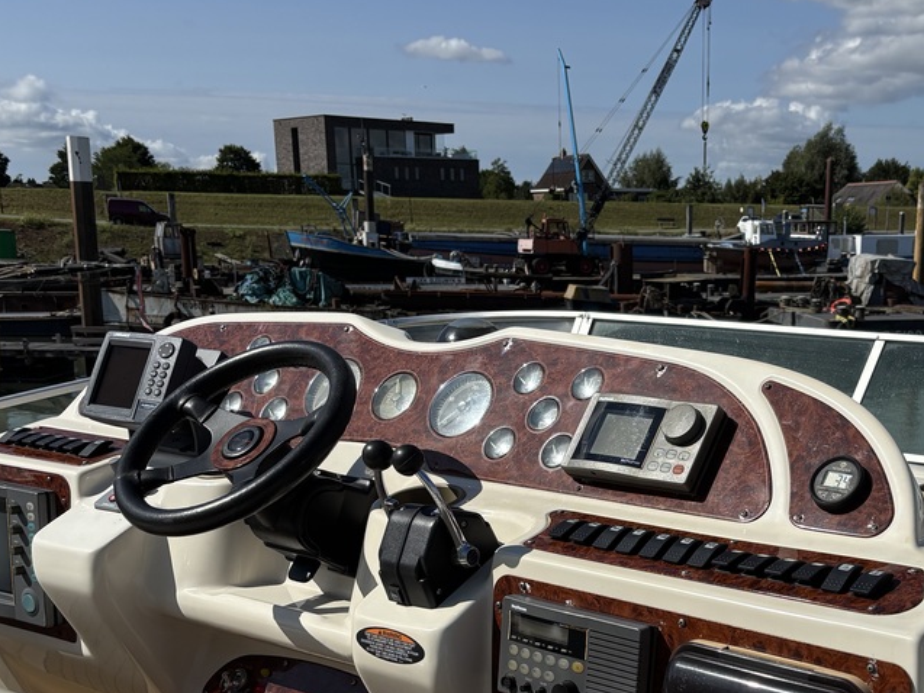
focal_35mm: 49
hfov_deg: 37.8
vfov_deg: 28.7
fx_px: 1308
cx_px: 704
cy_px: 609
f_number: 1.6
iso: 50
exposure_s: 1/7692
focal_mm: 5.96
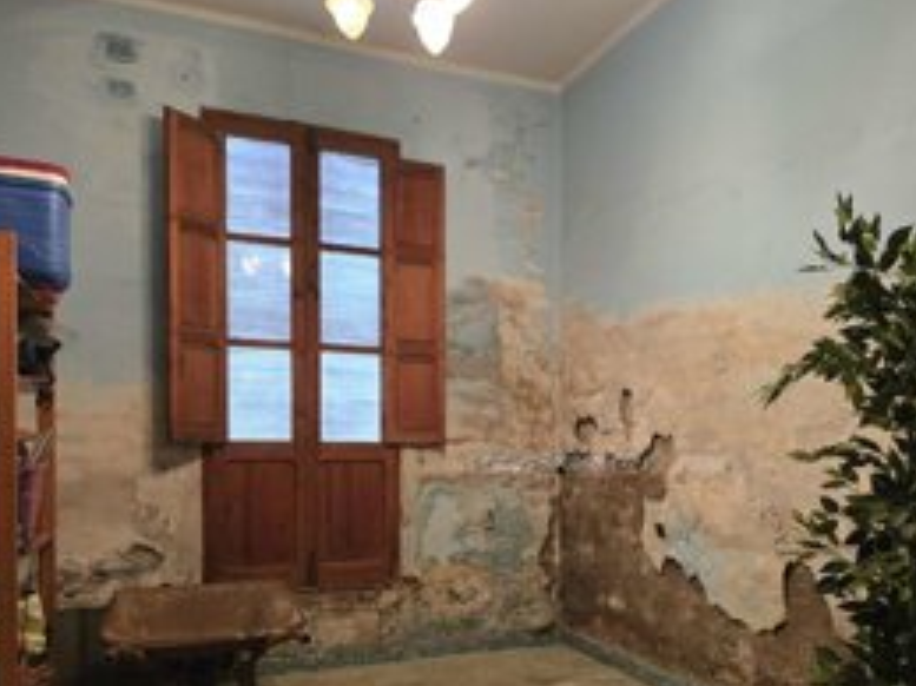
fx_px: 846
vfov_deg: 43.4
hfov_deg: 56.3
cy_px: 463
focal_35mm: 32
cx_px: 559
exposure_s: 1/100
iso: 1000
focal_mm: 6.3
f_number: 1.7
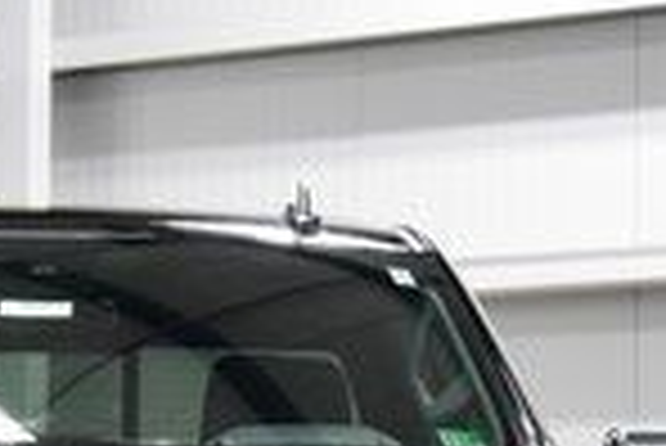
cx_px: 40
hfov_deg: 9.0
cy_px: 615
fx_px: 4207
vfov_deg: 6.0
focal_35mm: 227
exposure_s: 1/60
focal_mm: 35
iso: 1600
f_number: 5.6
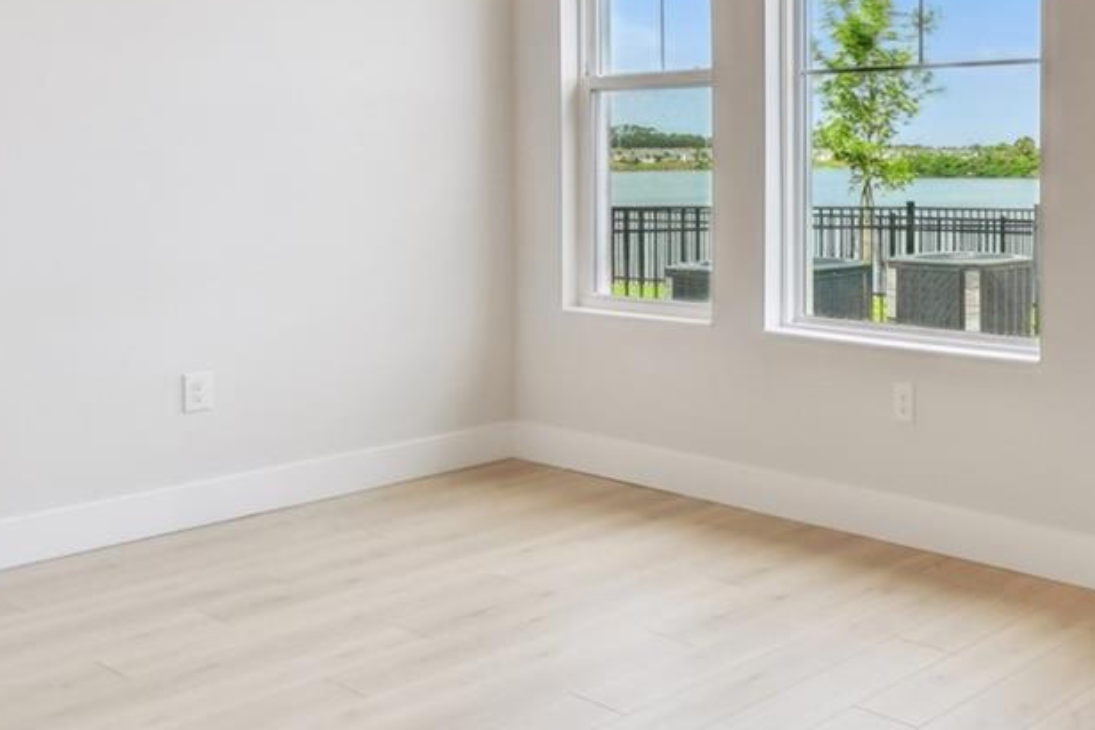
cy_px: 155
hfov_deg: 42.8
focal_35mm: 39
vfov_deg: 33.3
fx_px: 1186
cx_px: 1090
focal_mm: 10
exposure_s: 1/320
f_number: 7.1
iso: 100
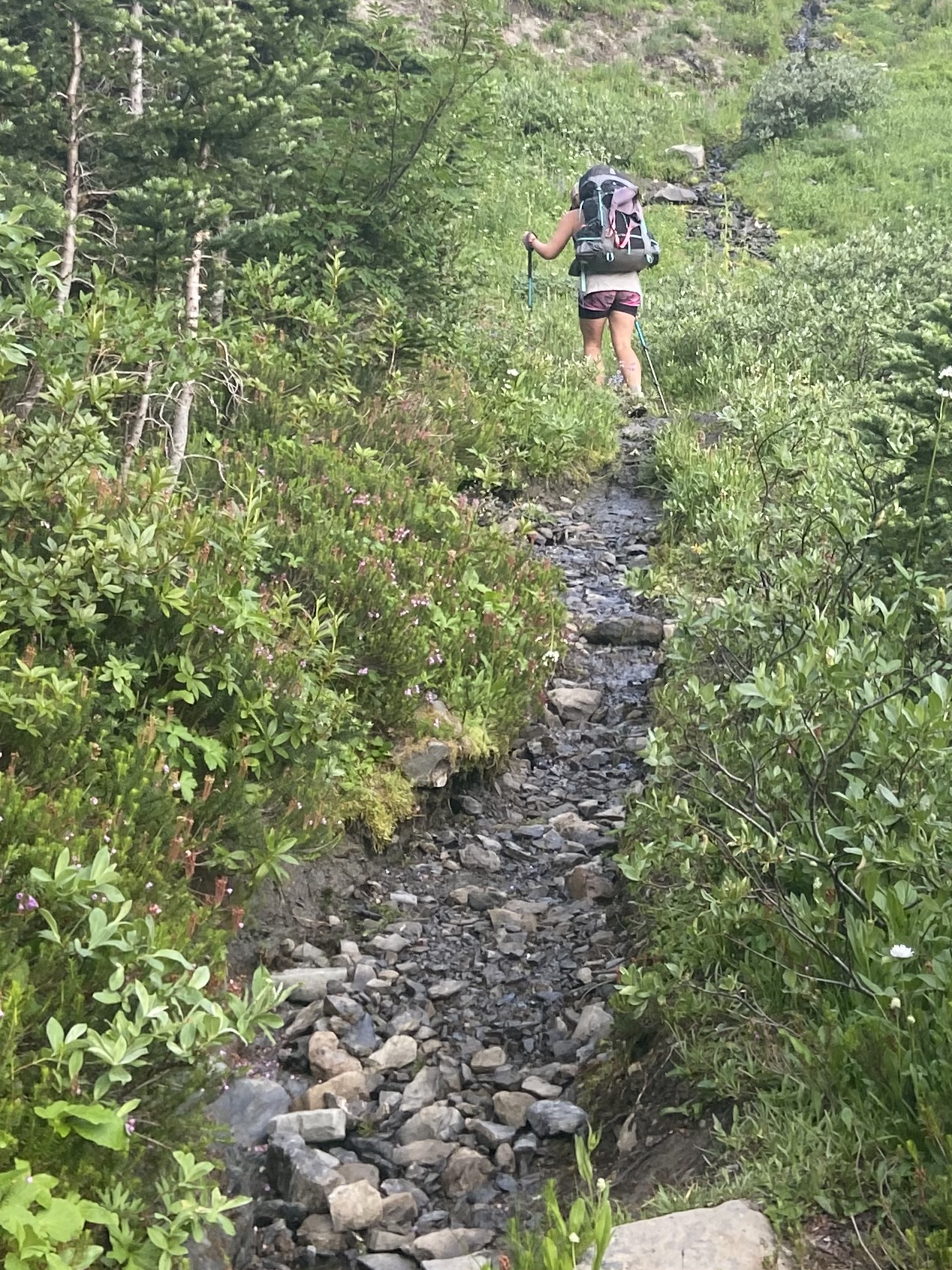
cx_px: 743
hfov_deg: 23.3
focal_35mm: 62
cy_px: 294
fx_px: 2274
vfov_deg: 30.6
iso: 50
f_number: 1.8
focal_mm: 4.25
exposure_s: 1/121
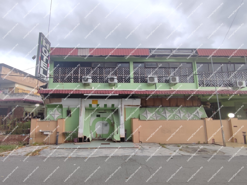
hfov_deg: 94.5
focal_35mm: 16
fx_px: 114
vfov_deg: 78.1
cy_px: 92
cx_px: 124
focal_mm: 1.65
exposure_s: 1/50
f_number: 2.2
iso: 117
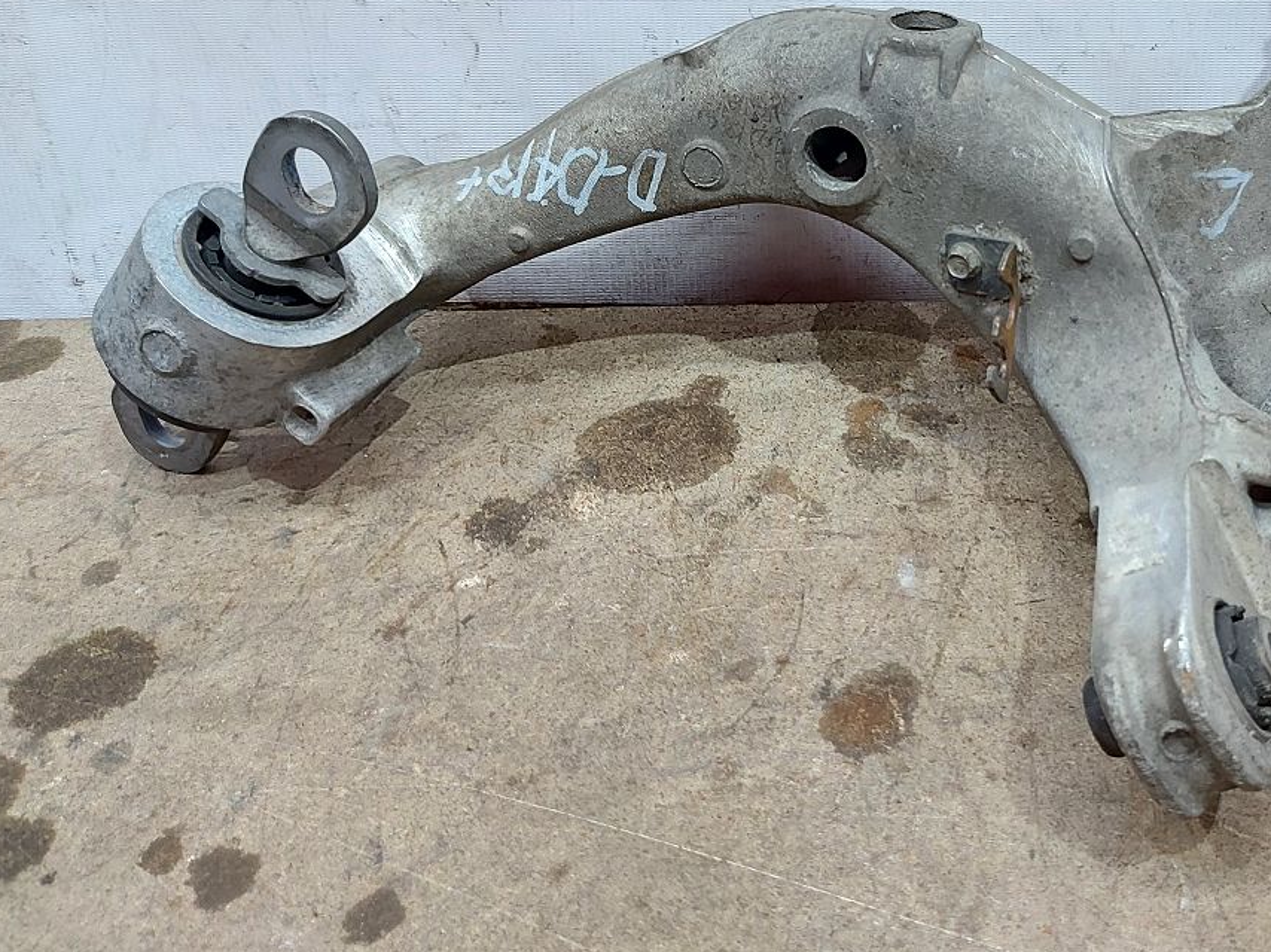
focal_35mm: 39
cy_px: 232
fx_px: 1432
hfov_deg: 46.0
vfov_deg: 35.9
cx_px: 970
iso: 200
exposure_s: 1/33
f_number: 1.8
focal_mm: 5.23
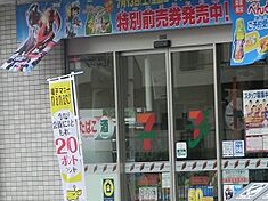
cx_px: 71
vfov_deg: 3.8
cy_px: 148
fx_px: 3057
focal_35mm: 395
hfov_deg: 5.0
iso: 80
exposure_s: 1/200
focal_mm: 25.9
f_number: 4.6
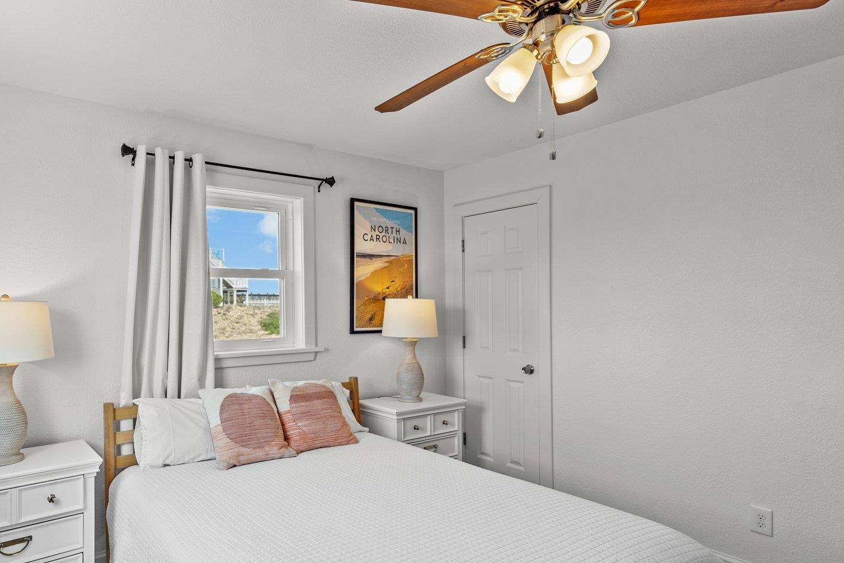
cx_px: 313
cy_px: 309
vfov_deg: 61.8
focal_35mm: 20
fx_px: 469
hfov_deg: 82.3
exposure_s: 1/3
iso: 100
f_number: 8
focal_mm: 14
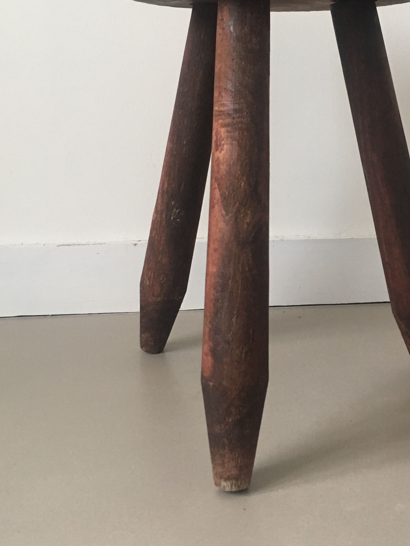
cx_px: 289
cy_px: 179
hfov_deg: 29.9
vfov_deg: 39.2
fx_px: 758
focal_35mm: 48
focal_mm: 4.15
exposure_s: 1/33
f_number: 2.2
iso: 160
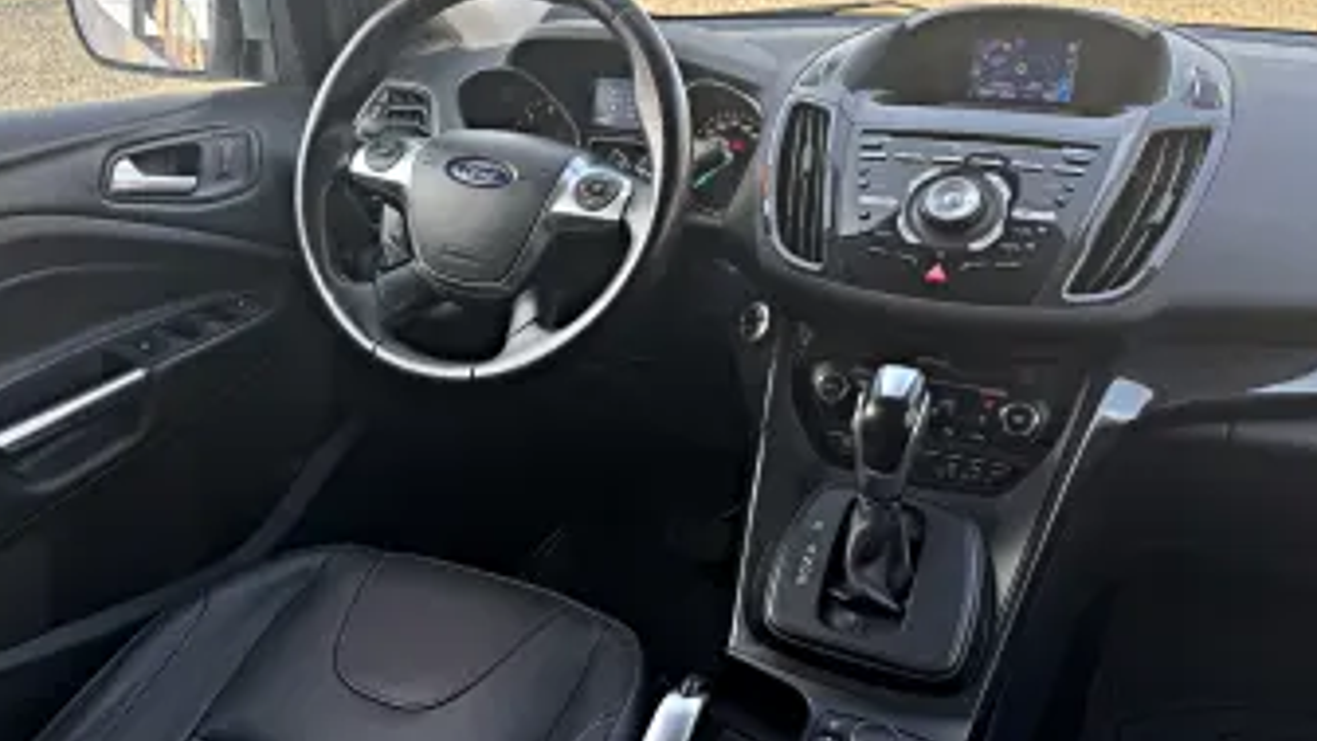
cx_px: 666
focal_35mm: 28
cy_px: 380
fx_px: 978
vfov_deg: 41.5
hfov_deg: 67.9
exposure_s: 1/213
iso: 64
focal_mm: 6.76
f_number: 1.78
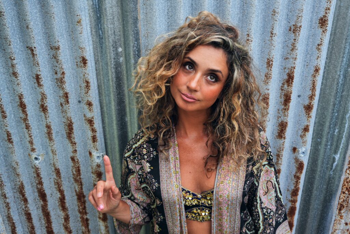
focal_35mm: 38
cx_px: 175
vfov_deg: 35.5
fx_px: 365
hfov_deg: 51.3
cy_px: 117
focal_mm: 25
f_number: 4.5
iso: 160
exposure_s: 1/200
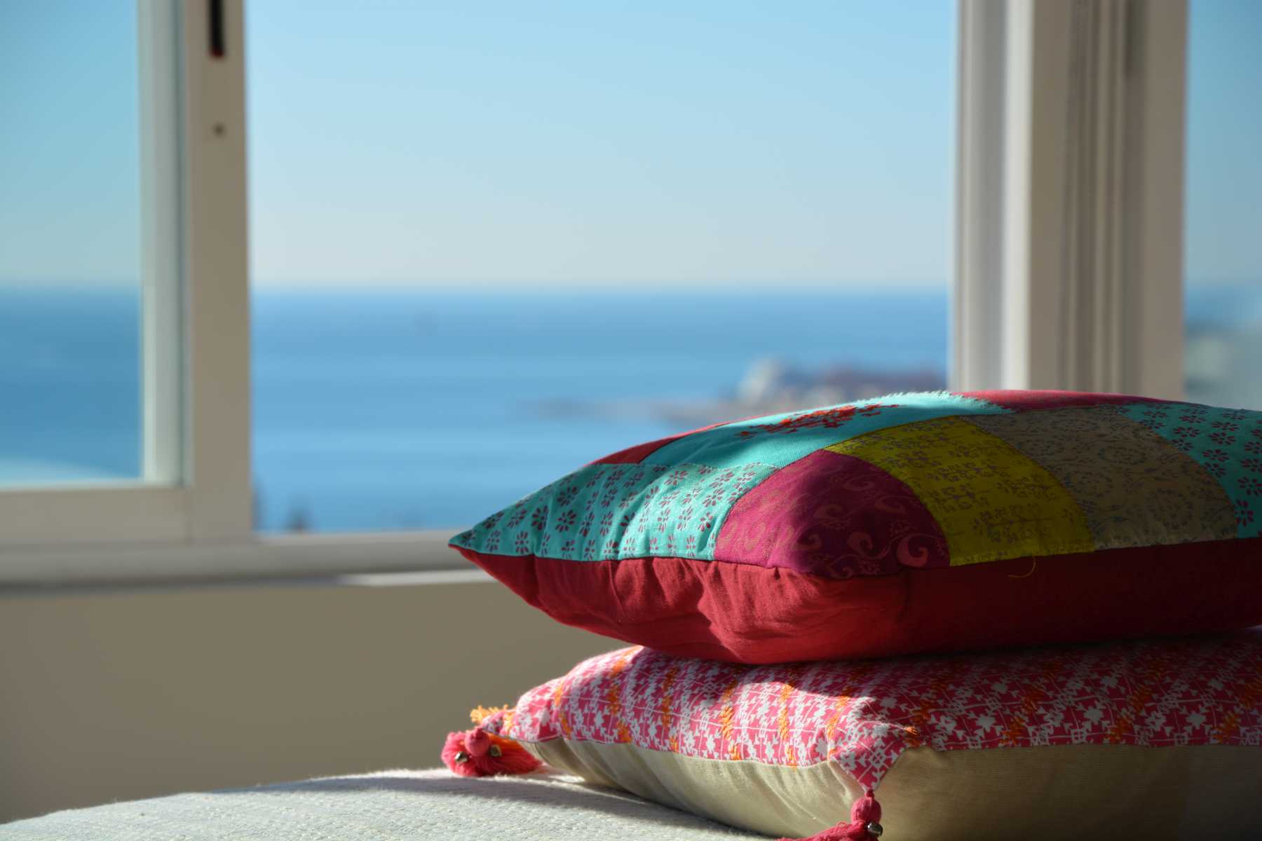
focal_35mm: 158
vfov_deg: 8.7
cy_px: 420
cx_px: 631
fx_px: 5521
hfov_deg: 13.0
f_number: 8
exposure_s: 1/250
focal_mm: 105
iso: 100
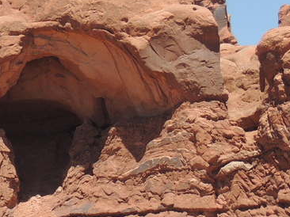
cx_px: -127
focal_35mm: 175
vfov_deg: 8.5
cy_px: 117
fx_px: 1465
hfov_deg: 10.9
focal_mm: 8.9
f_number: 3.6
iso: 100
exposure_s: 1/800
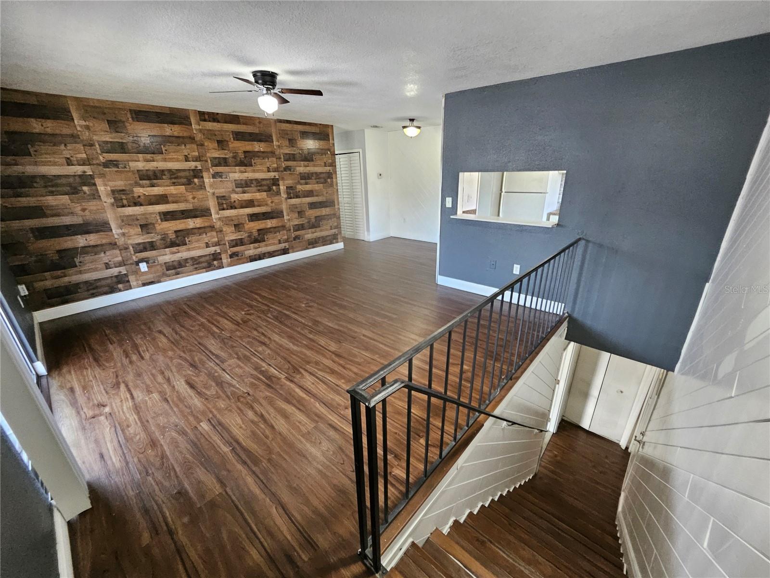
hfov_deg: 106.2
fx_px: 289
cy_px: 289
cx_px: 385
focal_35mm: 13
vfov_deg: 89.9
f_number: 2.2
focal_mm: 1.7
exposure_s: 1/40
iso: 320
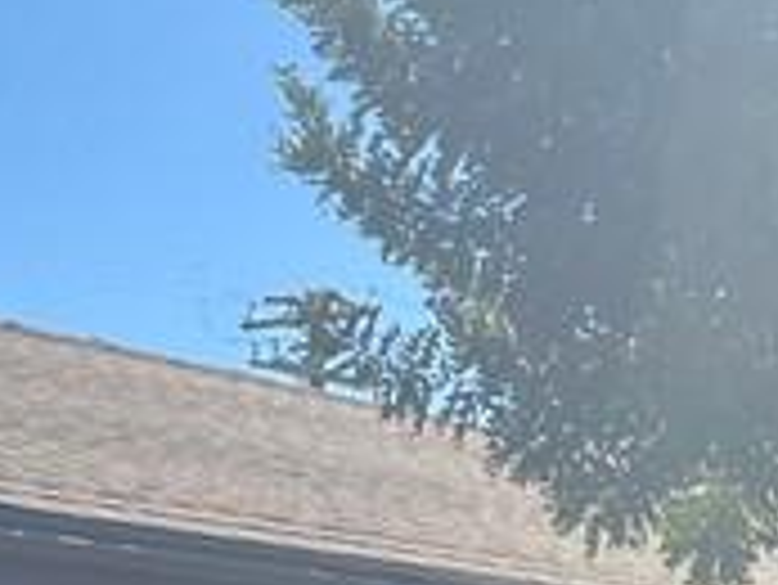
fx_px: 3464
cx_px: 742
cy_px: 837
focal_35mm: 154
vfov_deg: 9.4
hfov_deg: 12.7
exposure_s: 1/3356
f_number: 1.5
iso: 50
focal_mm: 5.7
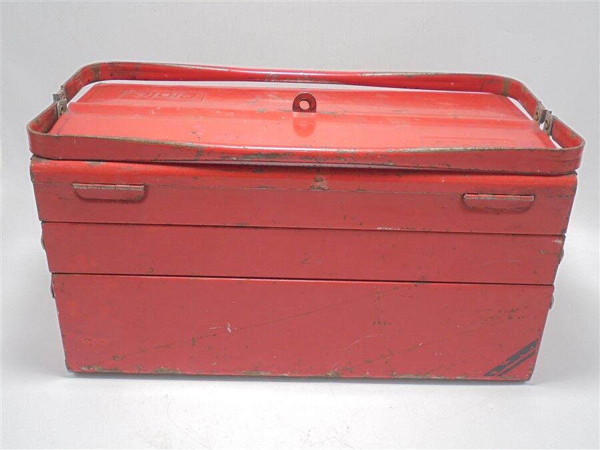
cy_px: 225
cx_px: 300
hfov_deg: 49.0
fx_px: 659
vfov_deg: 37.7
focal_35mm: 38
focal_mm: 6.9
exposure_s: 1/30
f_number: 4.2
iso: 100
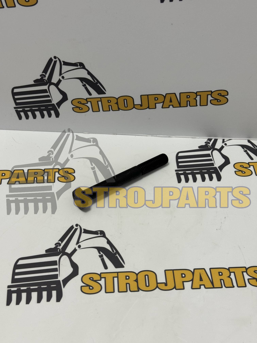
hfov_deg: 30.3
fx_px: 475
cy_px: 172
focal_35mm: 48
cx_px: 128
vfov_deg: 39.7
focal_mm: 6.86
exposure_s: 1/50
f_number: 1.78
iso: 100
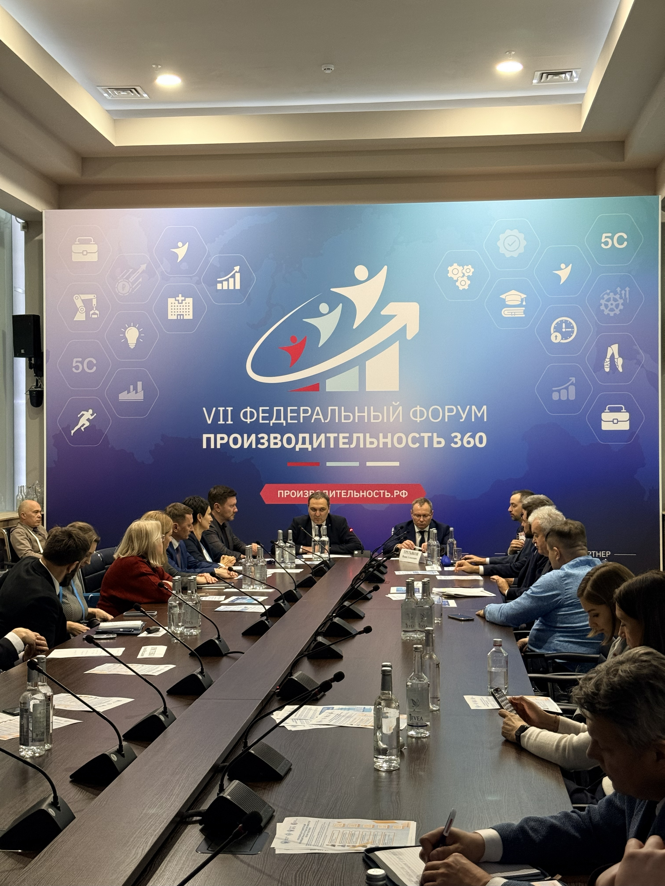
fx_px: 1229
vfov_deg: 39.7
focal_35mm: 48
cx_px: 332
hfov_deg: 30.3
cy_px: 443
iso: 200
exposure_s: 1/50
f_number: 1.78
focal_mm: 6.76
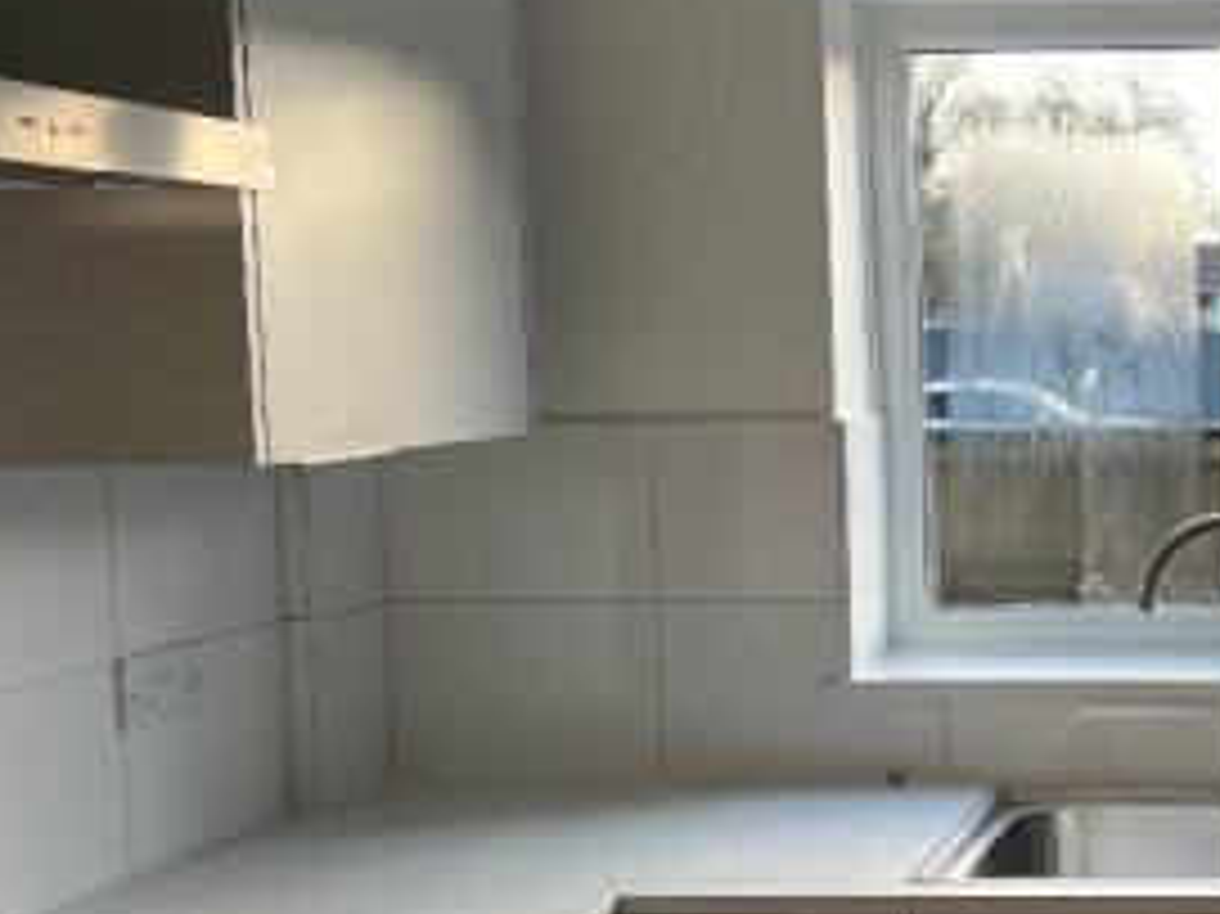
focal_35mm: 56
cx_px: 1299
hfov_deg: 31.1
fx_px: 1973
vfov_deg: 26.1
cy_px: 489
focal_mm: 5.7
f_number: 1.5
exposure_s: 1/121
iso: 64
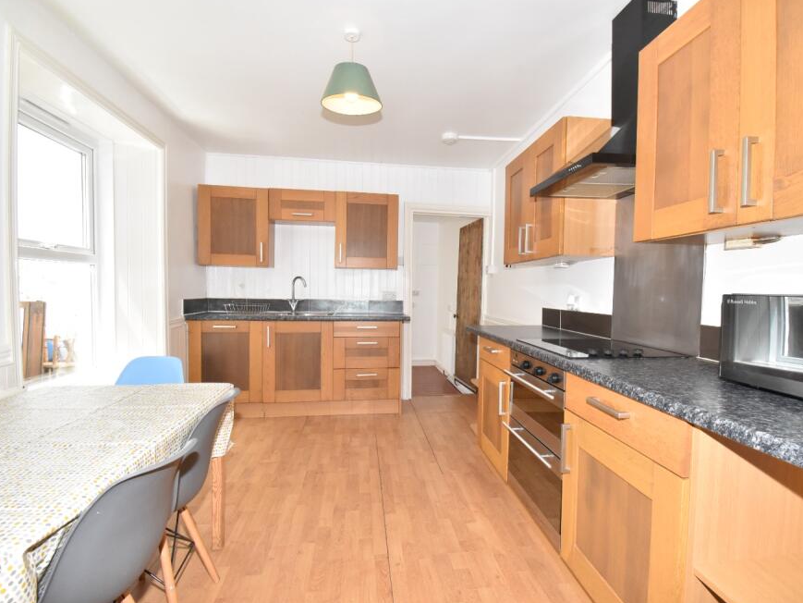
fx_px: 394
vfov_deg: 74.7
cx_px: 422
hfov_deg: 90.9
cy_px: 307
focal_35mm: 17
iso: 1400
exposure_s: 1/60
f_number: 13
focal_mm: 10
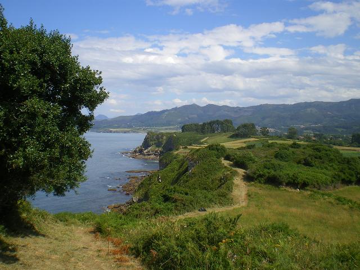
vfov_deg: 37.7
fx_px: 395
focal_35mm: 38
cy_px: 135
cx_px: 180
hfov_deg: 49.0
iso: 64
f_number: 4.6
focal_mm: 6.3
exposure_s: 1/400
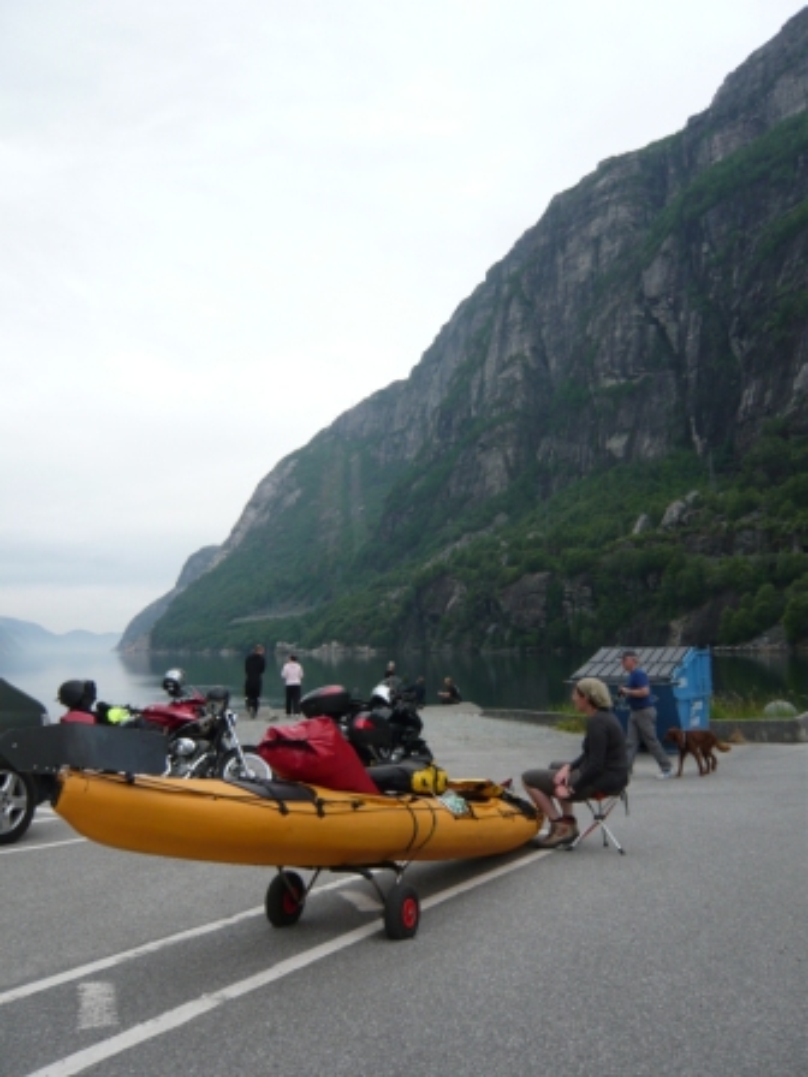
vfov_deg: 63.4
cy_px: 538
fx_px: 871
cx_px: 404
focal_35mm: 28
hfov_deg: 49.7
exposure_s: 1/640
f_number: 2.8
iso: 100
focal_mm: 4.6
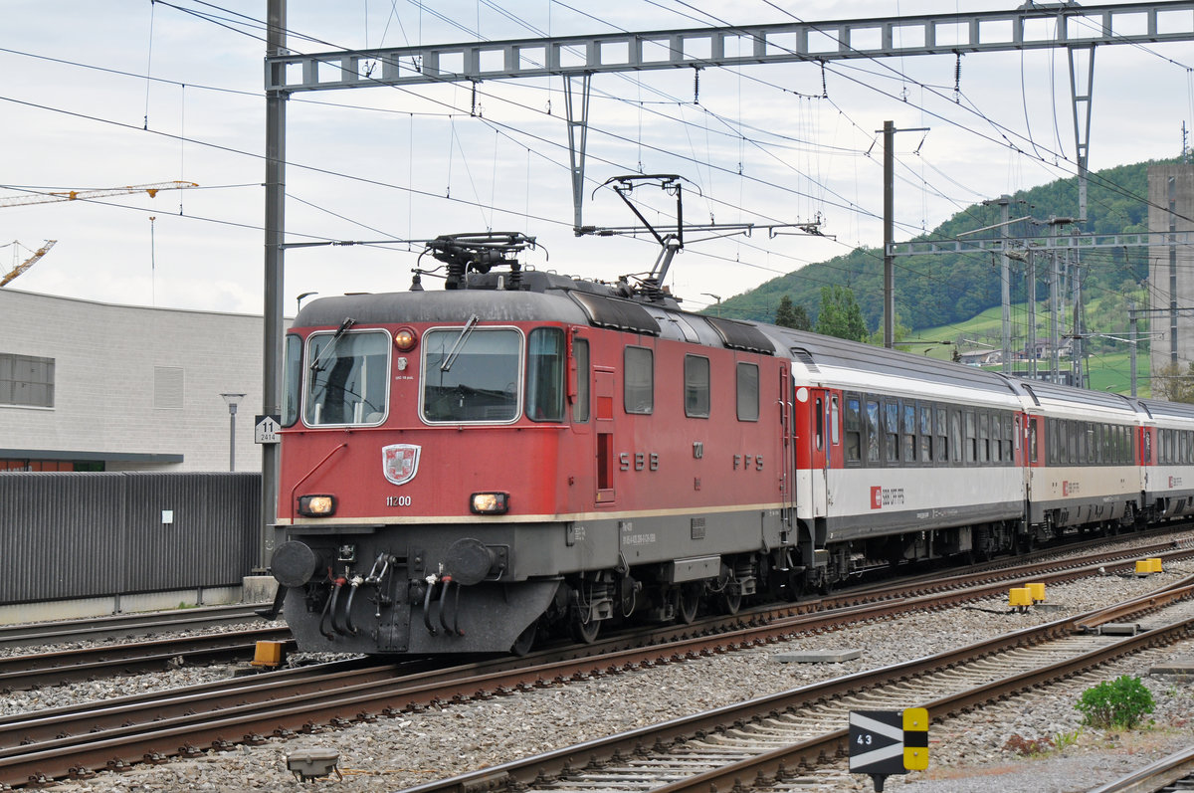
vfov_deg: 13.0
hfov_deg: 19.5
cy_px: 396
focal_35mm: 105
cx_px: 597
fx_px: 3478
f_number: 5
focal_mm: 70
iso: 320
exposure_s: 1/1000
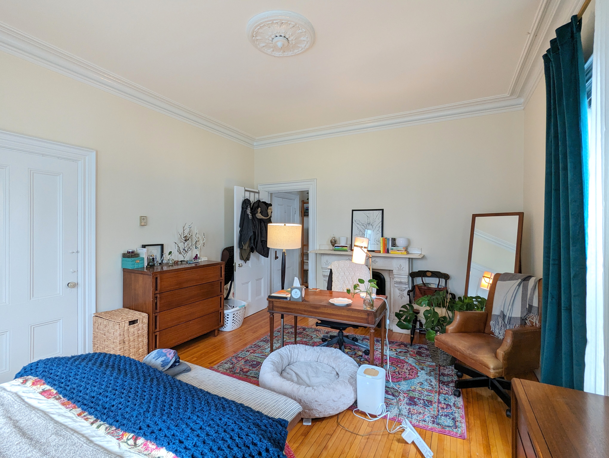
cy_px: 229
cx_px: 304
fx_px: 282
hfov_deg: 94.4
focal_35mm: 16
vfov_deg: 78.2
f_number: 2.2
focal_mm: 2.35
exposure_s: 1/30
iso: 87
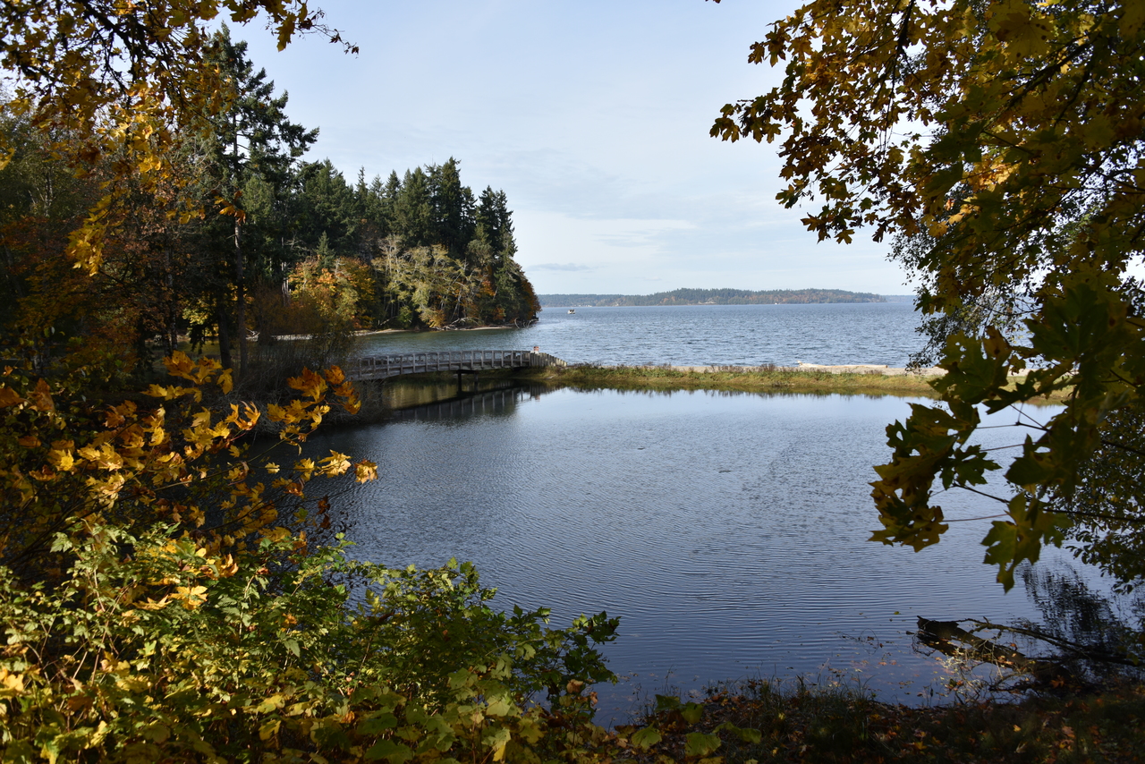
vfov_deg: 46.4
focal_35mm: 28
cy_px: 382
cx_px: 572
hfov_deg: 65.5
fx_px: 891
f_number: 7.1
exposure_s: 1/200
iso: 100
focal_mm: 28
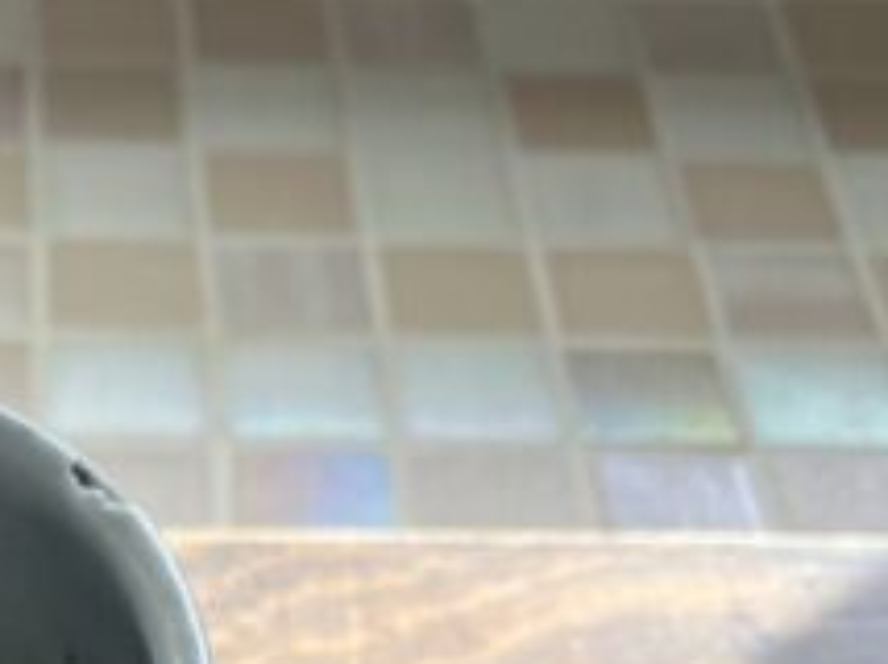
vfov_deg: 13.9
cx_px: -48
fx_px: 2460
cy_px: 1133
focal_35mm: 96
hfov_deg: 19.7
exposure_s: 1/100
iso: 40
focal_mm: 3.99
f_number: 1.8
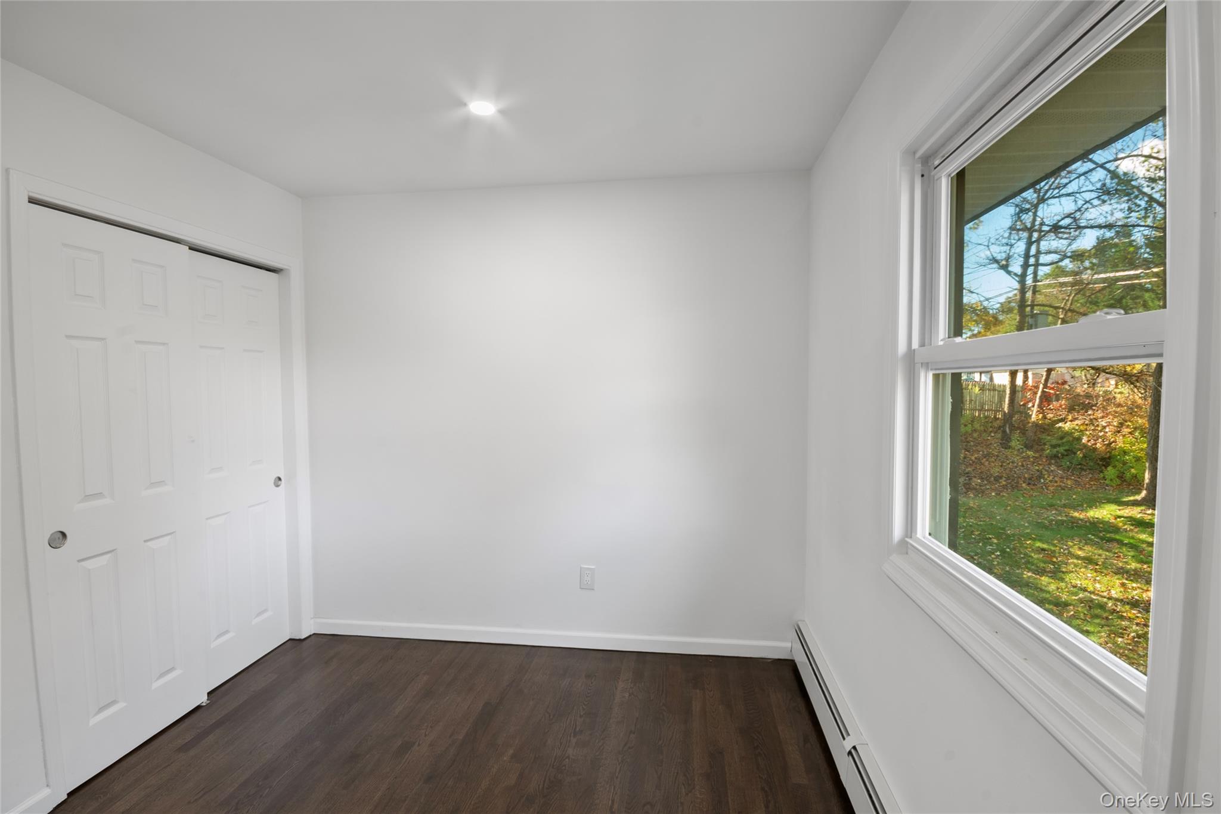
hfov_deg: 100.4
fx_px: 509
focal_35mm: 15
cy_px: 407
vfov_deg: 77.3
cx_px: 610
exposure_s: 1.6
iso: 100
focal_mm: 10
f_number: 11
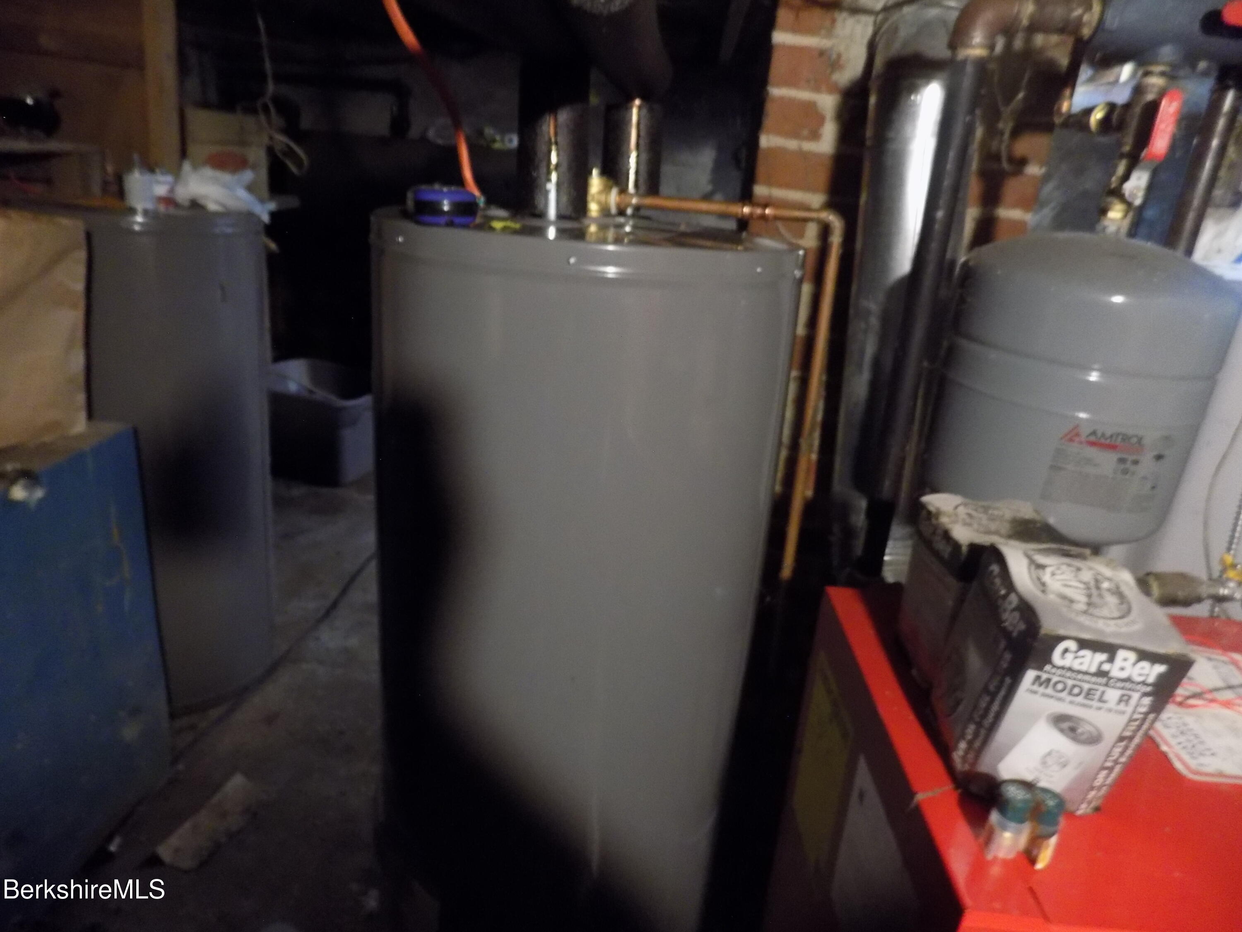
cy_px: 466
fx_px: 825
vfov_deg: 58.9
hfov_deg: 73.9
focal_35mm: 23
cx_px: 621
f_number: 3.1
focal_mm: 4
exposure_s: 1/4
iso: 400
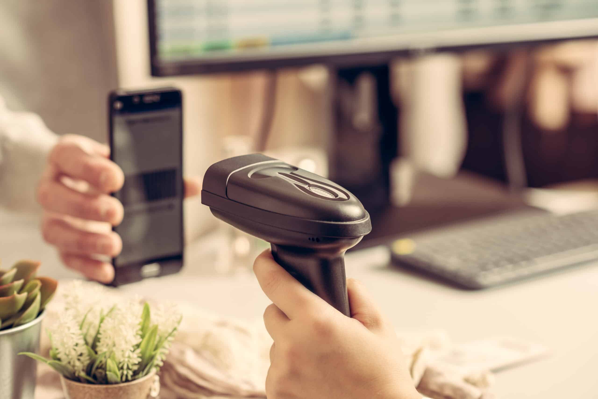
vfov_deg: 16.1
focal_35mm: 85
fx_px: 1412
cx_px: 299
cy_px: 200
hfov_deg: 23.9
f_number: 3.5
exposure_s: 1/60
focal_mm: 85
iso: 100
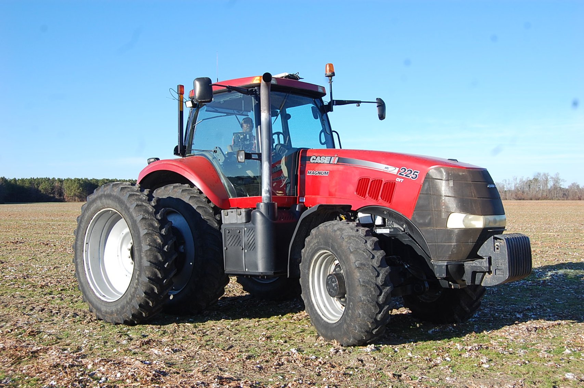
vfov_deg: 31.8
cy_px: 194
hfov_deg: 46.4
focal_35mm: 42
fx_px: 681
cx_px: 292
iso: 200
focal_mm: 28
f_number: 8
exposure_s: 1/250
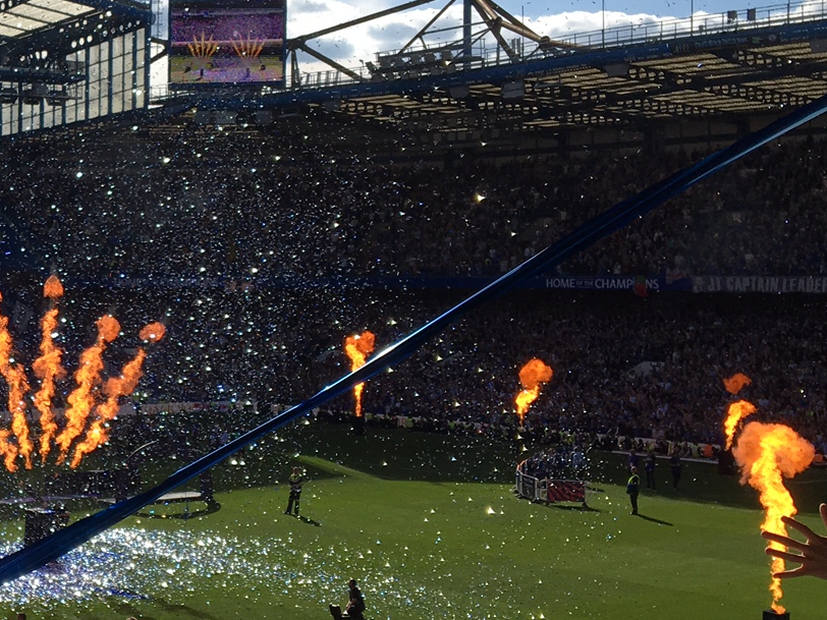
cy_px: 276
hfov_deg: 25.1
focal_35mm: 72
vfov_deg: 20.4
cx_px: -92
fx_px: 1720
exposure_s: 1/2198
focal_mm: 4.15
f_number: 2.2
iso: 25
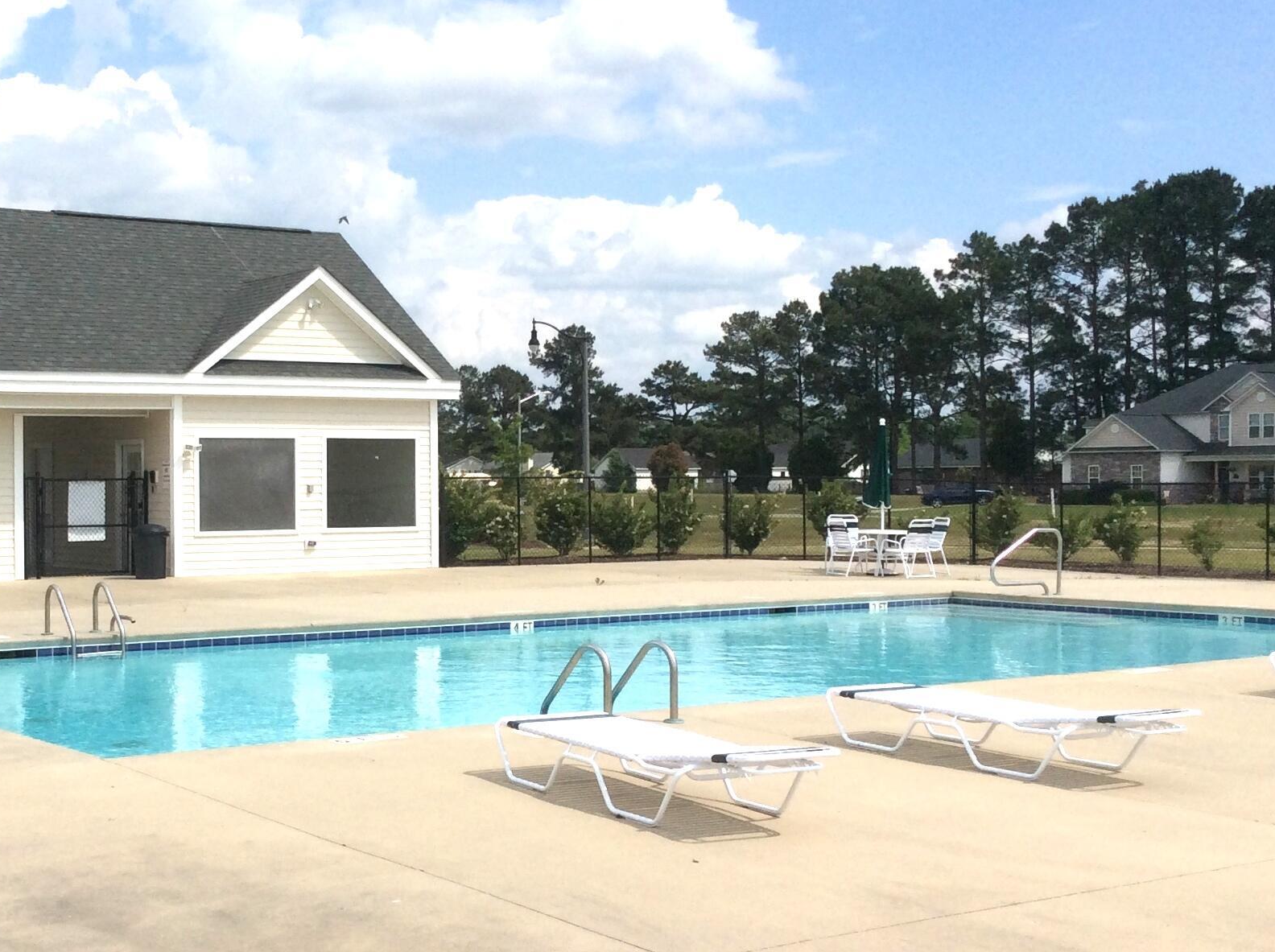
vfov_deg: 27.0
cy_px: 509
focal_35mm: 54
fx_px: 1986
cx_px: 362
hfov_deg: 35.0
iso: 32
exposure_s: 1/3012
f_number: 2.4
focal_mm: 3.3
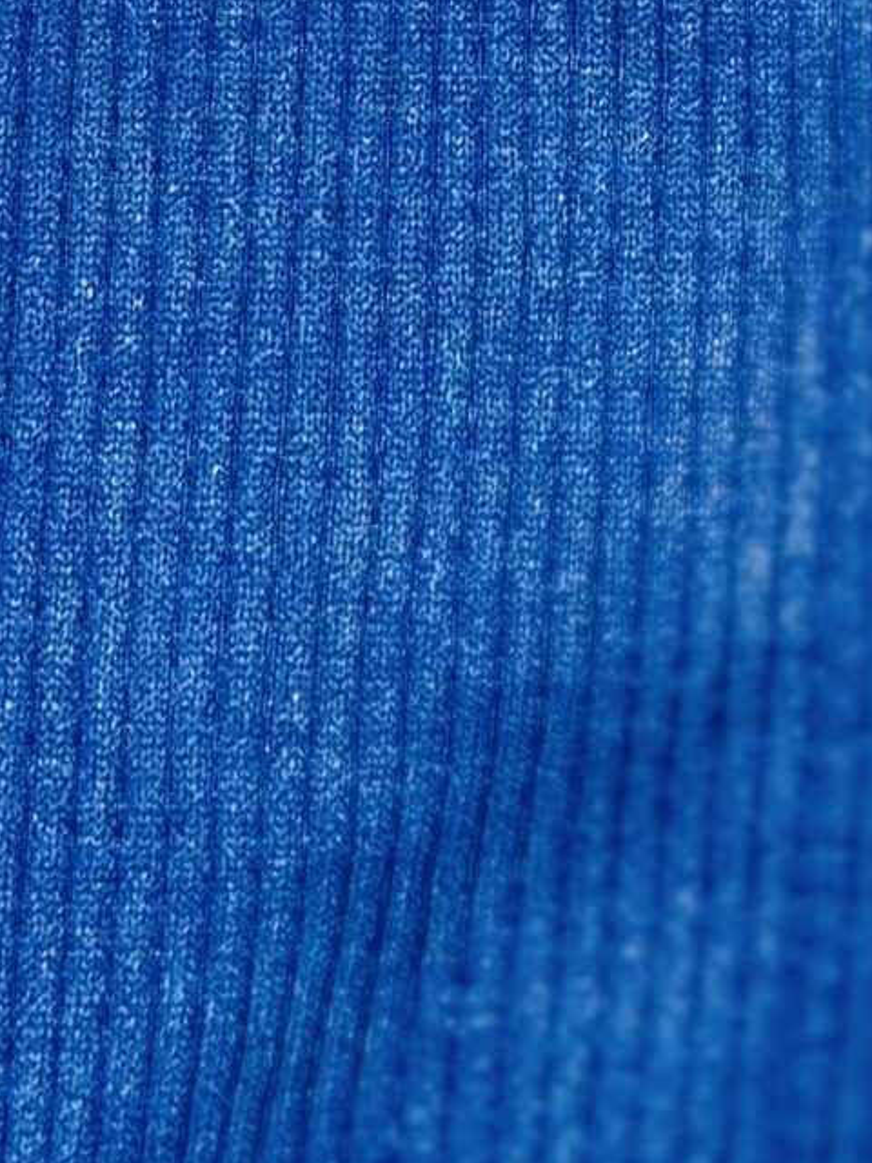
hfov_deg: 7.6
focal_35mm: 192
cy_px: -620
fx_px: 6449
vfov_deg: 10.0
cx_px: 1206
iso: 100
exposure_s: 1/100
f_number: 1.78
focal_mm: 6.86
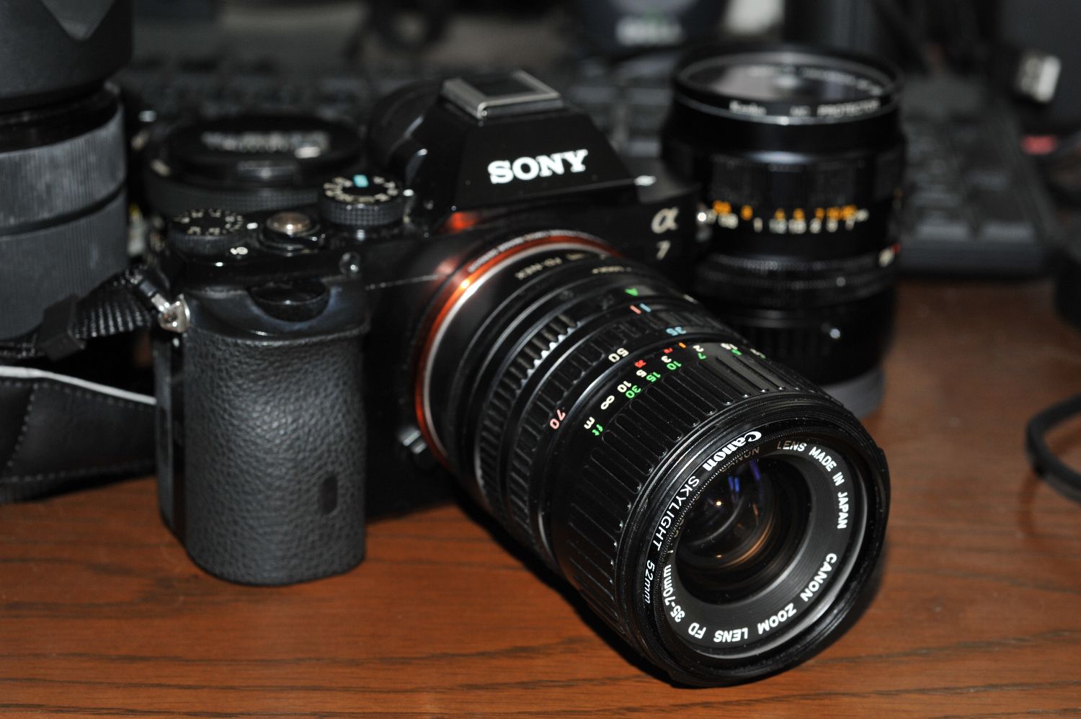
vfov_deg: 22.6
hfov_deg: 33.4
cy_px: 360
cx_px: 540
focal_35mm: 60
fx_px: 1800
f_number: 11
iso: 800
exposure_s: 1/60
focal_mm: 60
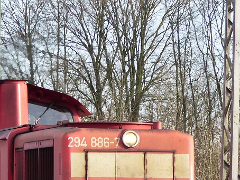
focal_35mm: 296
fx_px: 2053
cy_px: 221
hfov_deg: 6.6
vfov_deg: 5.0
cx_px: -40
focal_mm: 20.1
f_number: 4
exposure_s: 1/320
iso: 160
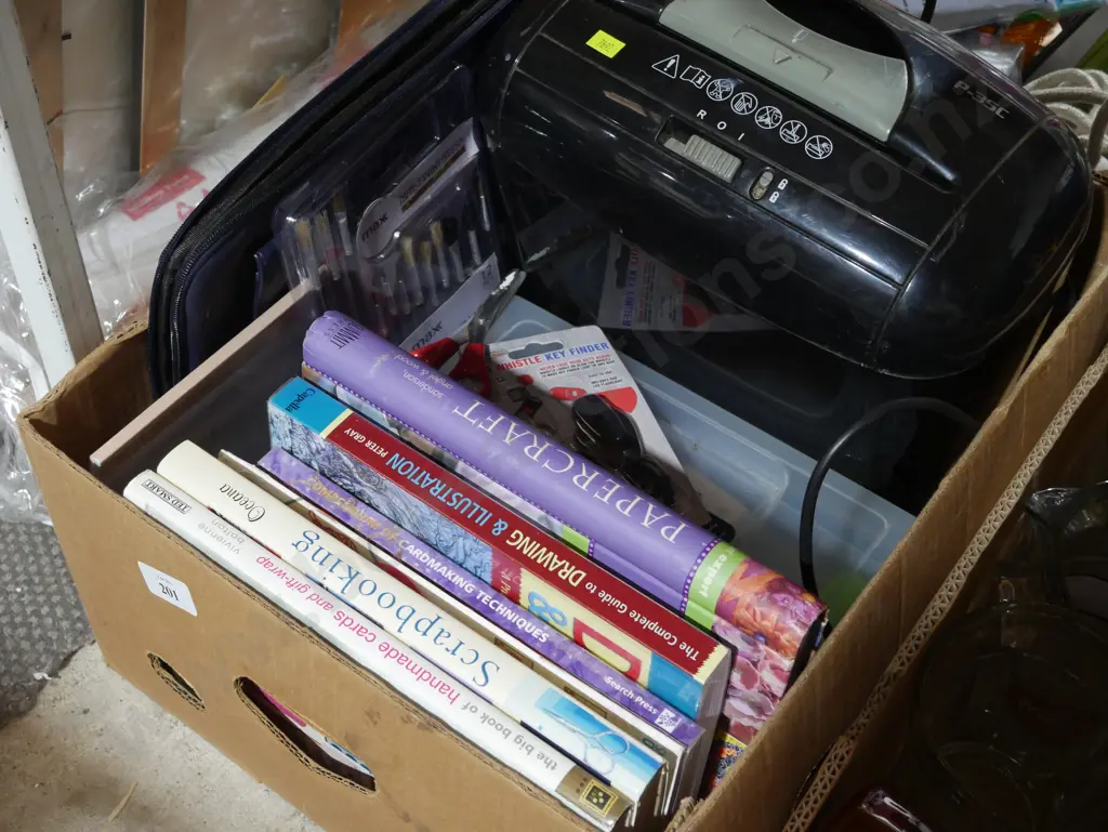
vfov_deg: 29.1
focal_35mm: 50
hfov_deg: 38.2
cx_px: 554
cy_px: 416
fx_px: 1601
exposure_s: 1/60
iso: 1250
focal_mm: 25
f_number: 5.3
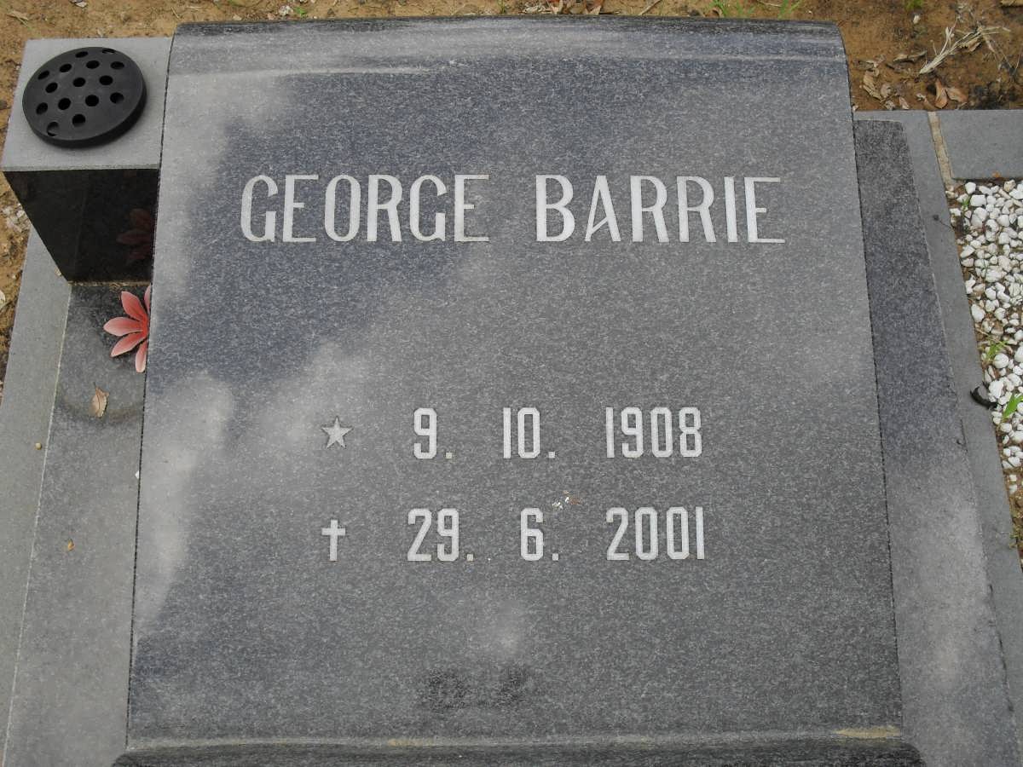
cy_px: 384
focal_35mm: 42
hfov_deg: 44.8
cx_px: 512
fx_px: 1241
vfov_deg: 34.3
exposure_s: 1/250
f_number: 3.6
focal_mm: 7.5
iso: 100
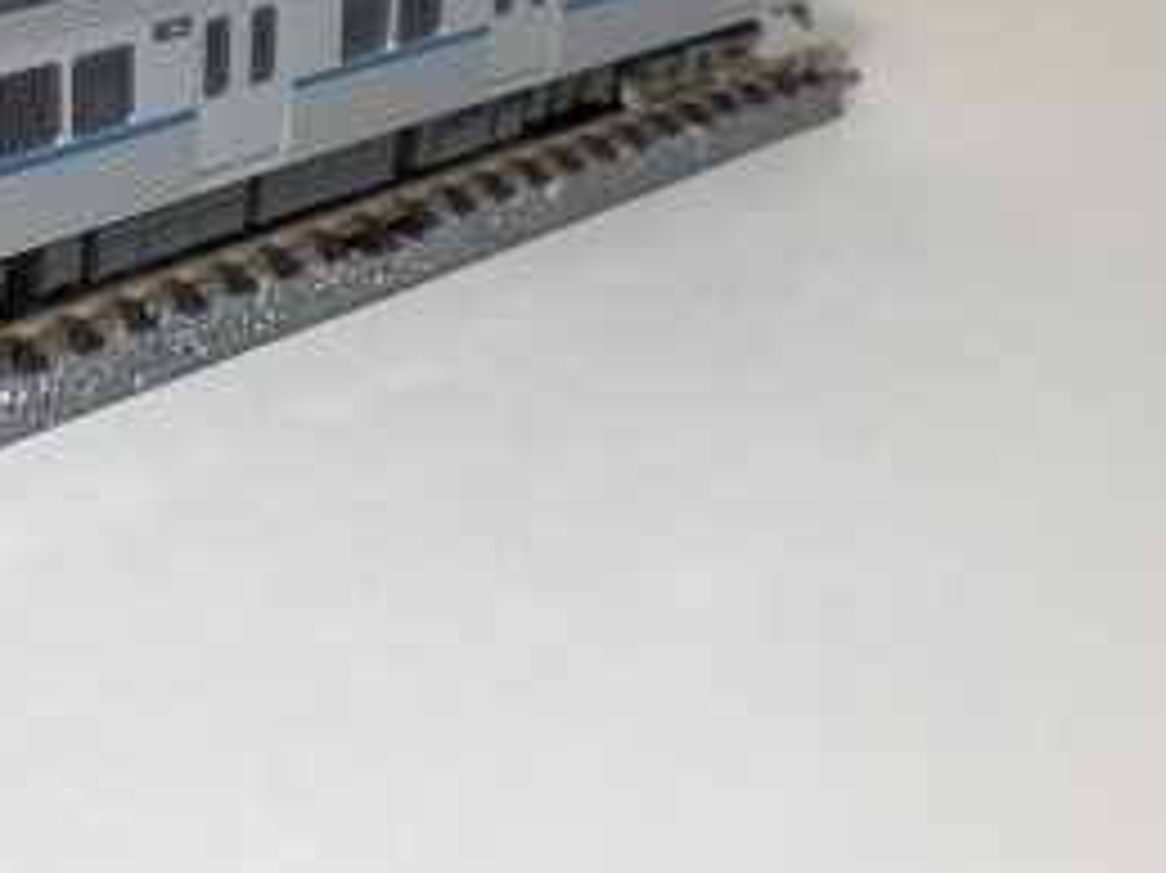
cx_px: 180
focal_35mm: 56
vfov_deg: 25.3
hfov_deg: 33.1
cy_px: 83
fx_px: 1885
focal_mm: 4.15
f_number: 2.2
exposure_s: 1/120
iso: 50
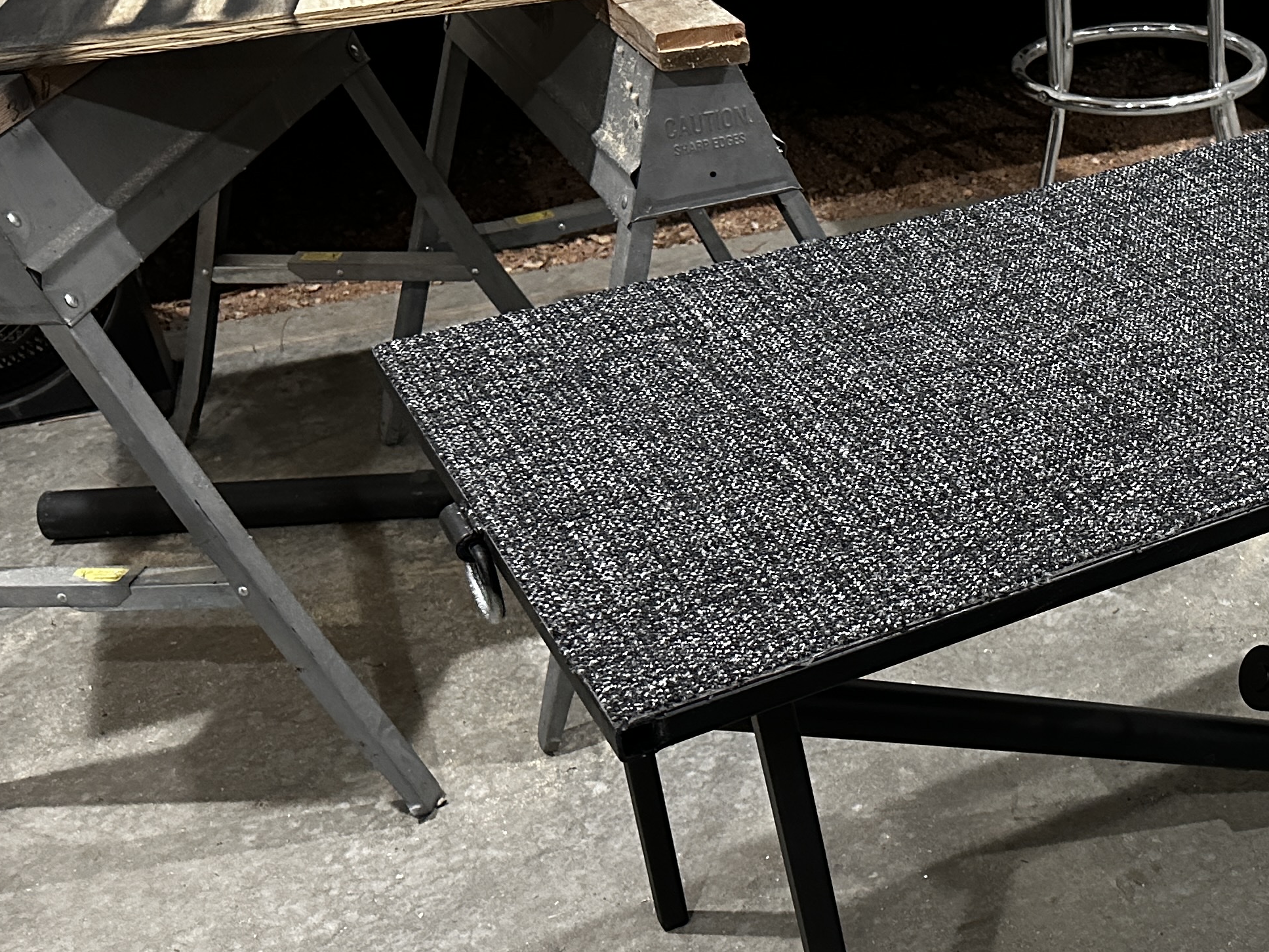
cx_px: 1189
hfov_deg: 35.5
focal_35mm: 50
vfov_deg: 29.1
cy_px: 544
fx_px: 1833
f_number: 1.78
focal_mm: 6.86
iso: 800
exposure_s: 1/60
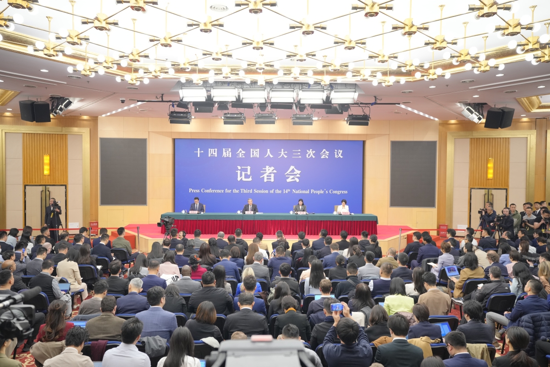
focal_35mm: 28
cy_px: 184
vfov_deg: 46.4
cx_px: 275
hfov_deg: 65.5
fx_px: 428
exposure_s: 1/200
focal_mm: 28
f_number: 3.2
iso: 800
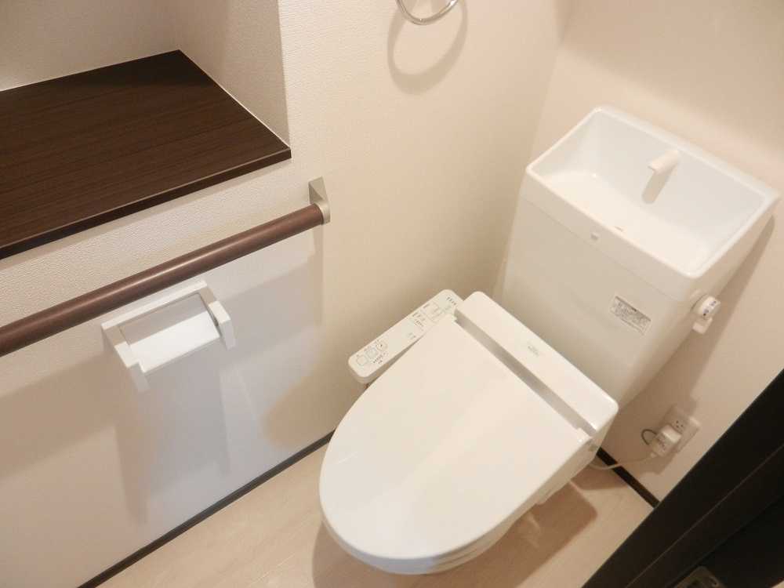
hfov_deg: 69.4
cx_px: 392
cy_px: 294
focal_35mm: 25
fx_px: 566
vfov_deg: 54.9
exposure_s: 1/15
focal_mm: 4.5
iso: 400
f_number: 3.5
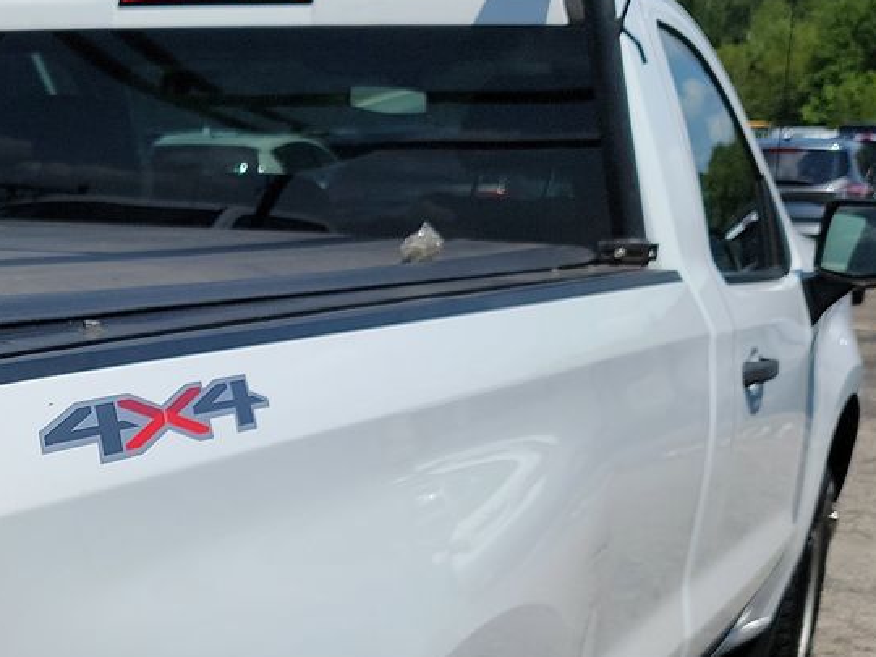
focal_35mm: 71
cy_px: 668
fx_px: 1797
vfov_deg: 20.0
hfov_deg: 25.6
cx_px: -60
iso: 50
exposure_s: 1/1699
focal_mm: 6.7
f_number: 1.8
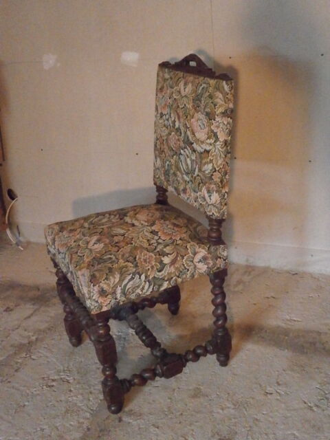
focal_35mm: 47
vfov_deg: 40.4
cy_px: 220
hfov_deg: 30.9
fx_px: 597
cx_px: 165
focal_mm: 8.3
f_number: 3.4
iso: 1600
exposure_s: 1/100
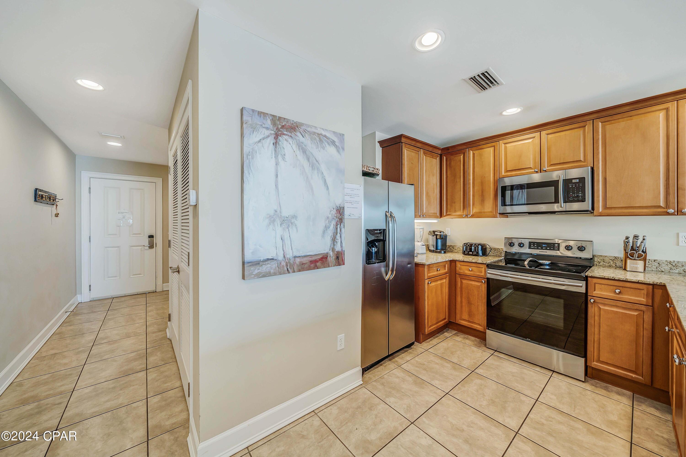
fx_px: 229
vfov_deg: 90.0
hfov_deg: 112.6
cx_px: 343
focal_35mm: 12
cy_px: 228
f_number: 5.6
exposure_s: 1/10
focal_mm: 12
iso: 100
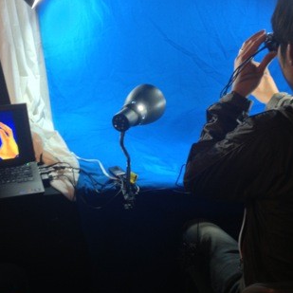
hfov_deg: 33.8
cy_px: 162
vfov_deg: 34.0
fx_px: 479
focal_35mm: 50
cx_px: 101
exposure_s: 1/20
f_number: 2.4
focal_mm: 4.28
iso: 125
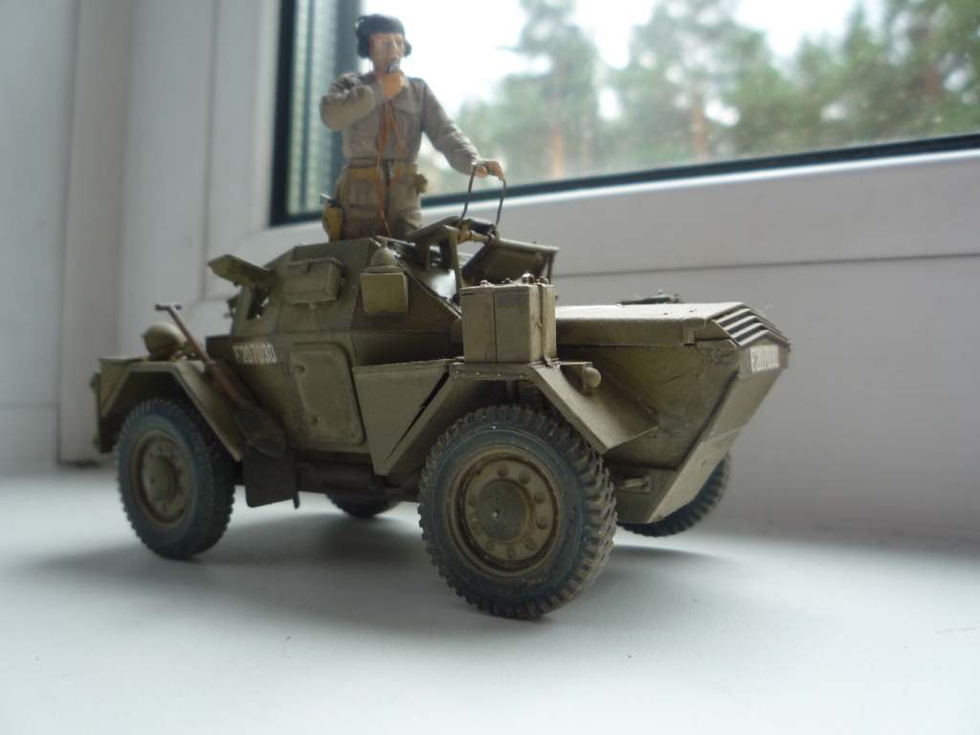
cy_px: 368
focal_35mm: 30
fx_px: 849
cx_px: 490
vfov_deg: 46.8
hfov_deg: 60.0
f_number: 3.3
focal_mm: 5.2
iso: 100
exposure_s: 1/80
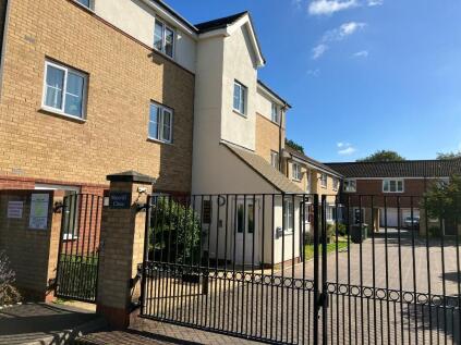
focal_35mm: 28
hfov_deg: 63.5
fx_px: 373
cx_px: 230
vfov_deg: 49.7
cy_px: 172
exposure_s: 1/2208
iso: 32
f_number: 1.8
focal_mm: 3.99
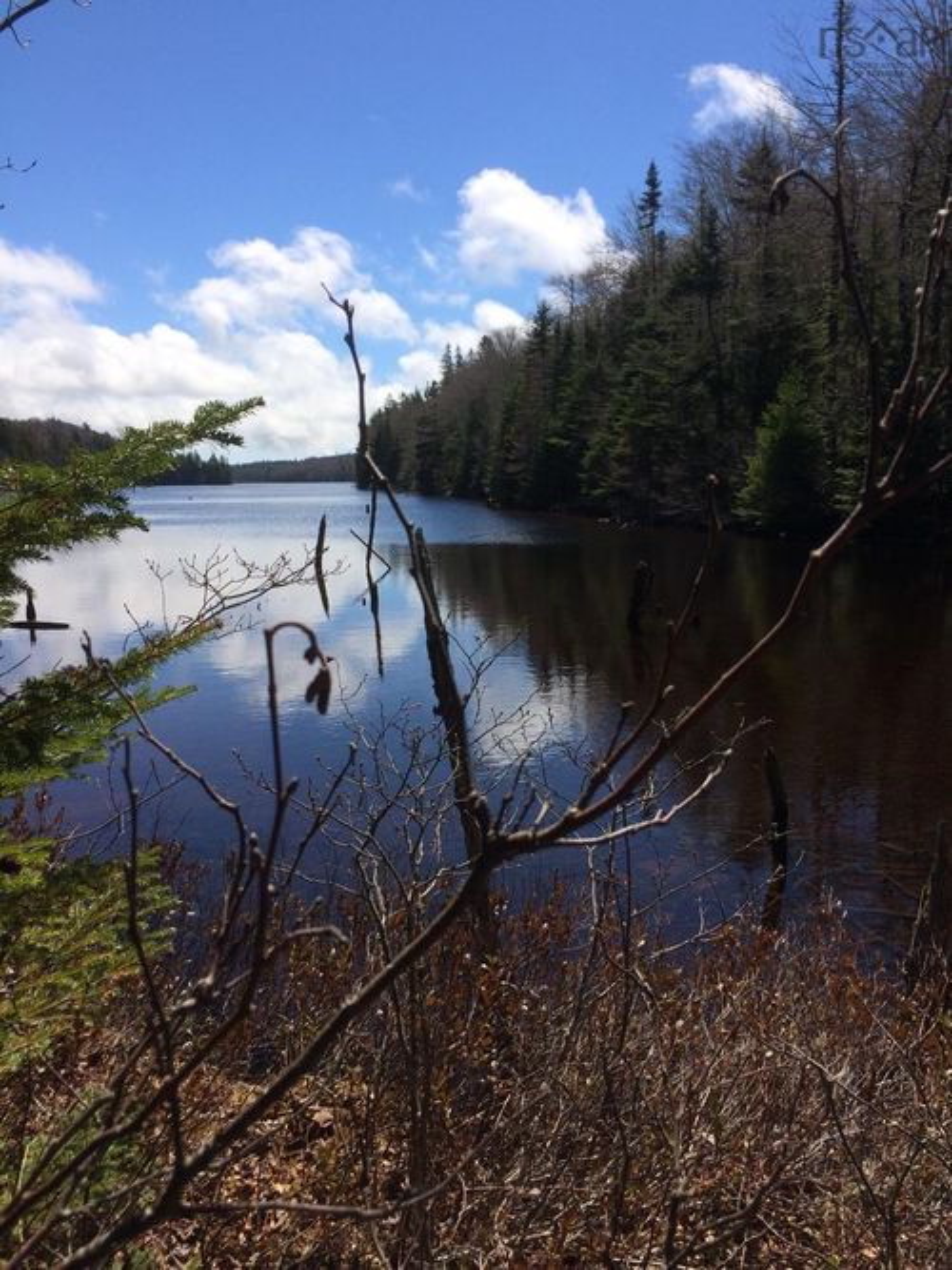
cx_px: 476
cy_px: 635
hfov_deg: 48.2
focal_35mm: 29
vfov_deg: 61.7
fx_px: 1064
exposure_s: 1/3165
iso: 32
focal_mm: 4.15
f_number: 2.2
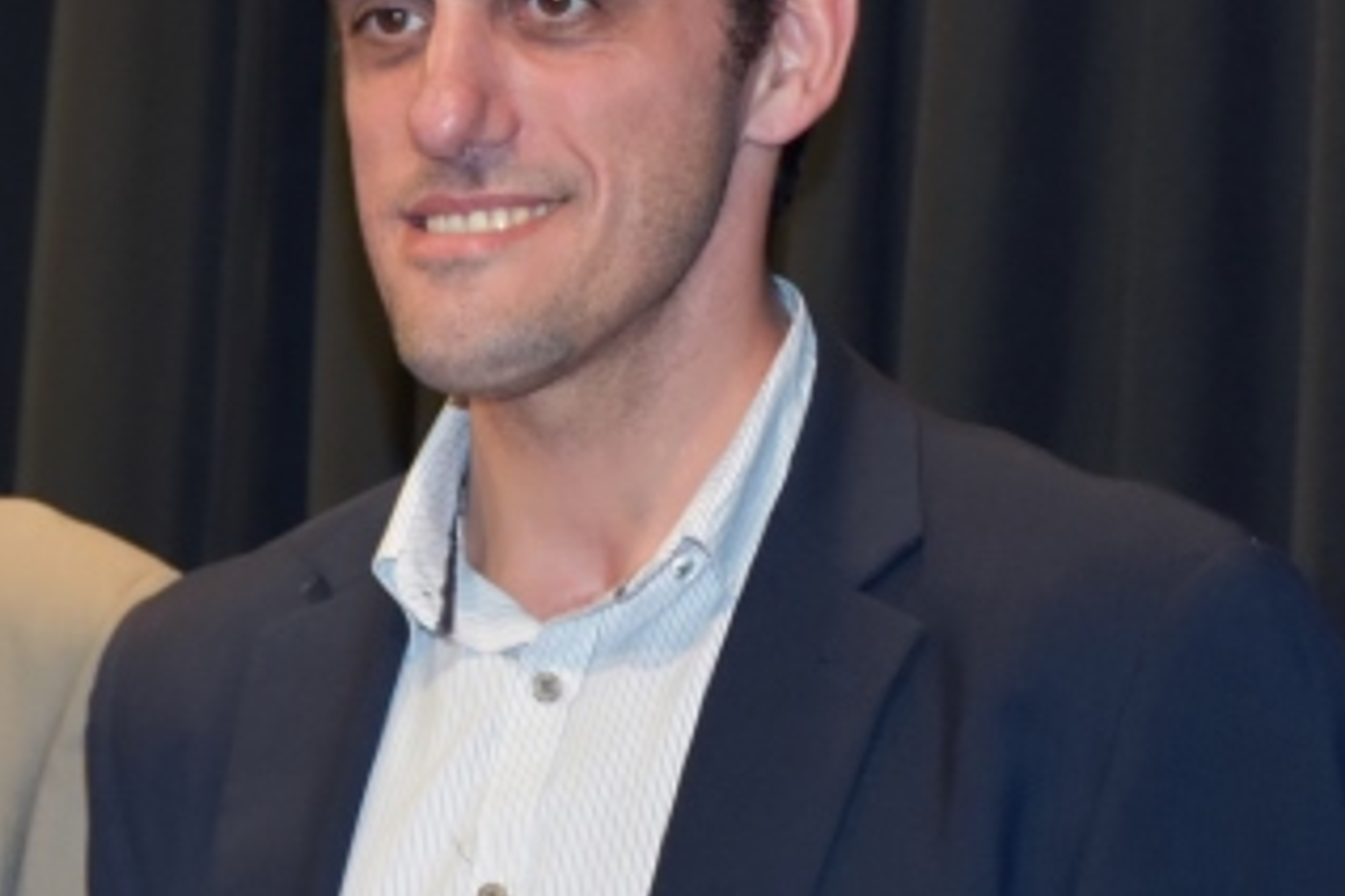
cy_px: 1033
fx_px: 8130
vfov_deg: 6.3
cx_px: -478
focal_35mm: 218
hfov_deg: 9.3
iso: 800
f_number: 4.8
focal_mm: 45
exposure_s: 1/60
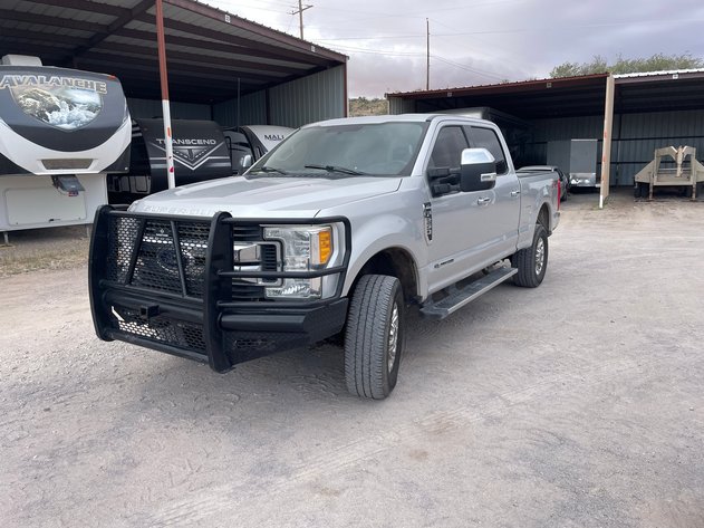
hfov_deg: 67.3
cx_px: 352
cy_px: 264
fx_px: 529
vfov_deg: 53.0
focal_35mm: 26
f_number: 1.6
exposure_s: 1/1949
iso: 32
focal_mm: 4.2
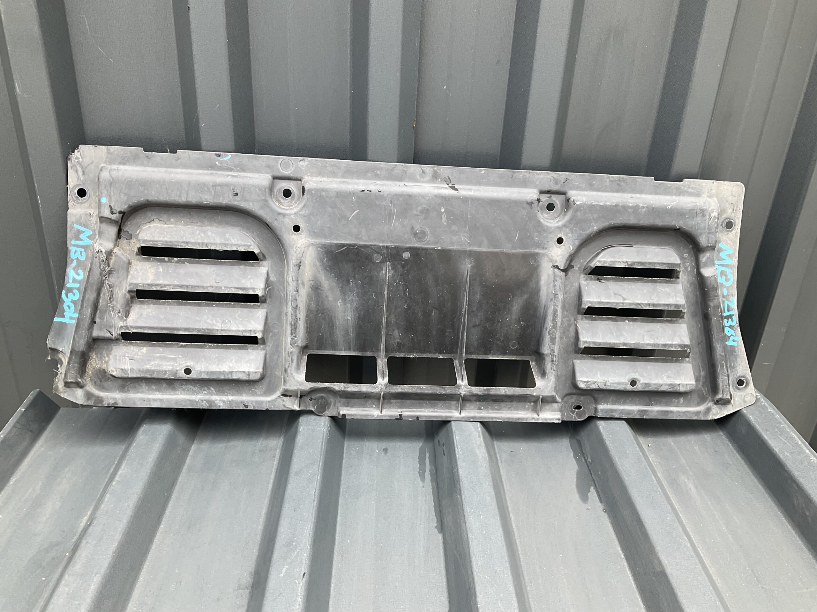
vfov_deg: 48.2
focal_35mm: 29
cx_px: 408
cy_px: 306
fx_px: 684
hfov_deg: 61.7
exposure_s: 1/126
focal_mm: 3
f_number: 1.8
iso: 16
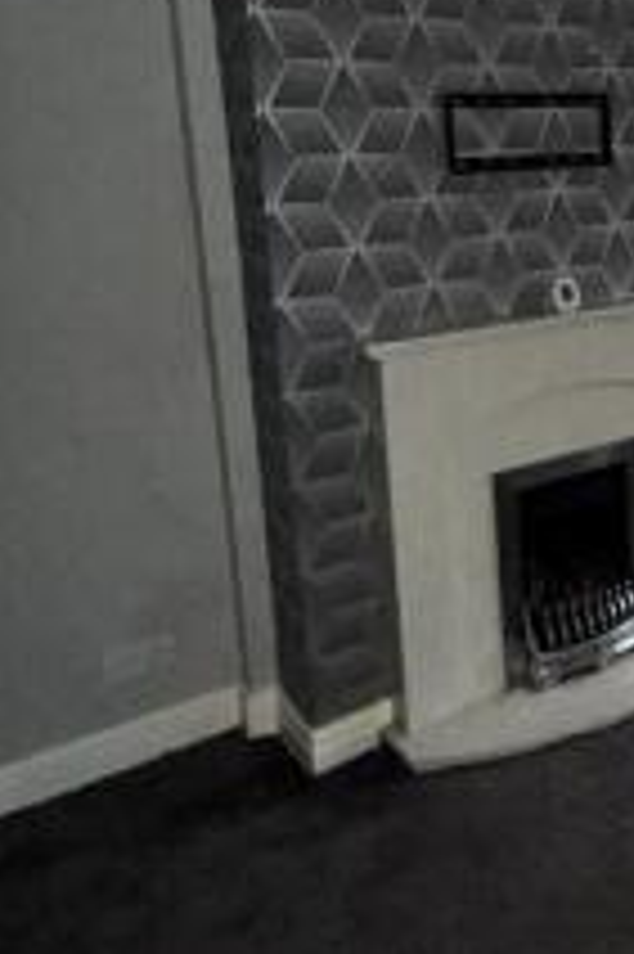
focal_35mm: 40
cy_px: 268
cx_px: 803
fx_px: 1058
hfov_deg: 28.1
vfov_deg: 47.1
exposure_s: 1/60
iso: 250
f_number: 2.2
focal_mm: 2.22
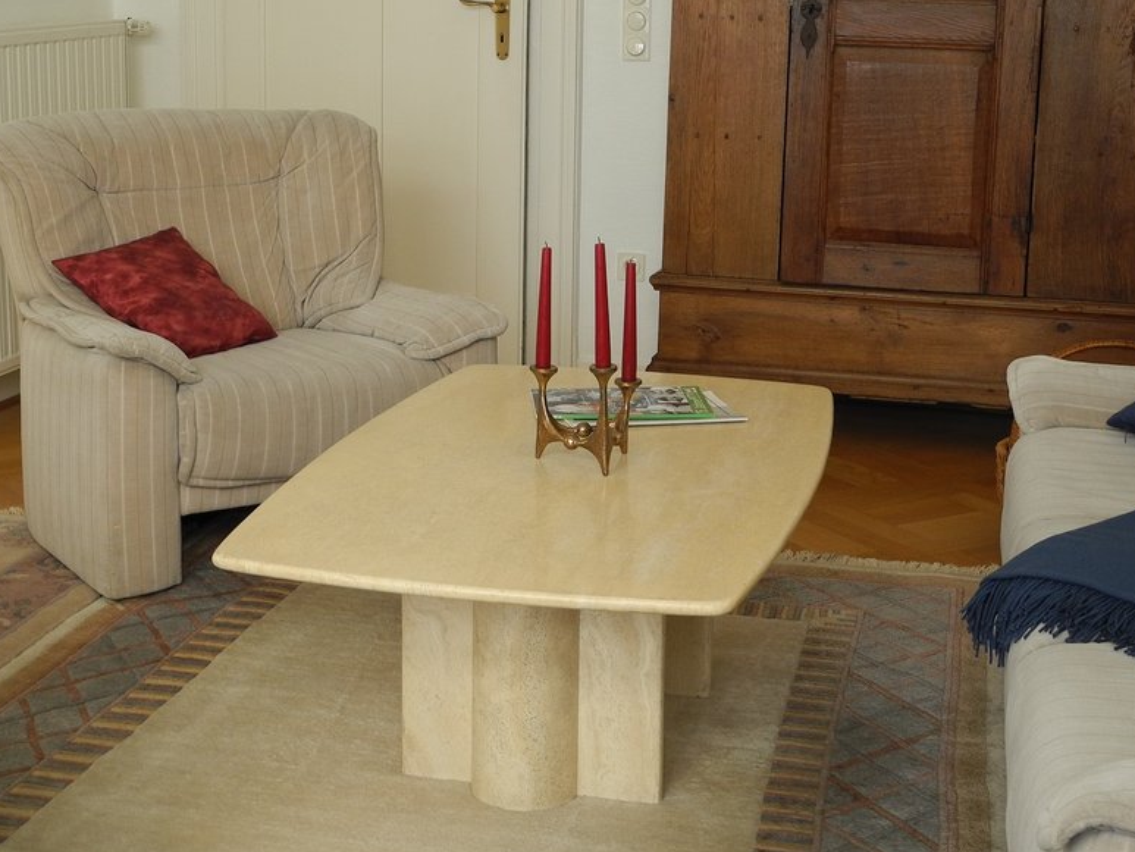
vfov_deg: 24.7
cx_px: 558
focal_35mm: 59
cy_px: 259
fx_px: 1935
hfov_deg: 32.7
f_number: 3.2
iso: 104
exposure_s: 1/30
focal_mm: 8.1
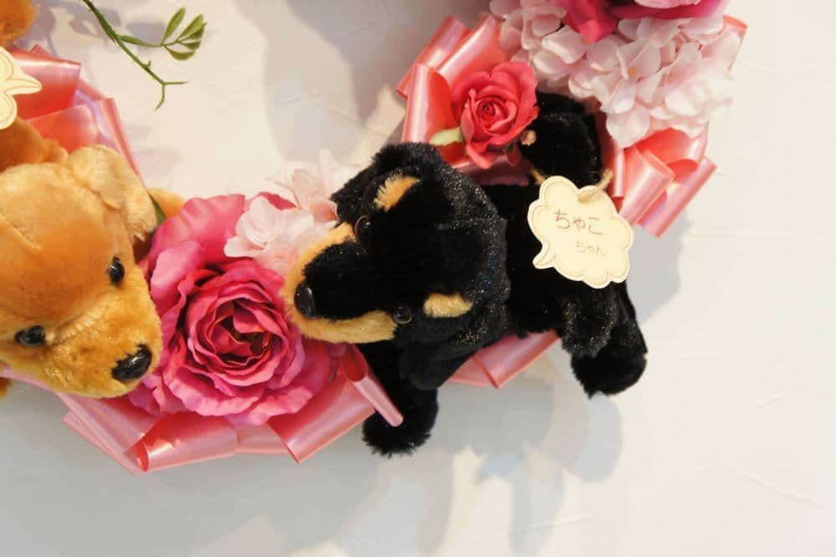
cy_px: 278
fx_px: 1497
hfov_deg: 31.2
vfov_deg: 21.1
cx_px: 418
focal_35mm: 64
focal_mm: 43
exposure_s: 1/6
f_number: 5
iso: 200
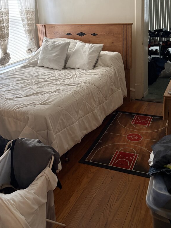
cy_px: 77
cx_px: 101
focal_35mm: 36
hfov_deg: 39.5
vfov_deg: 50.5
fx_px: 237
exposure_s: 1/40
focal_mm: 5.96
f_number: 1.6
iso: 400
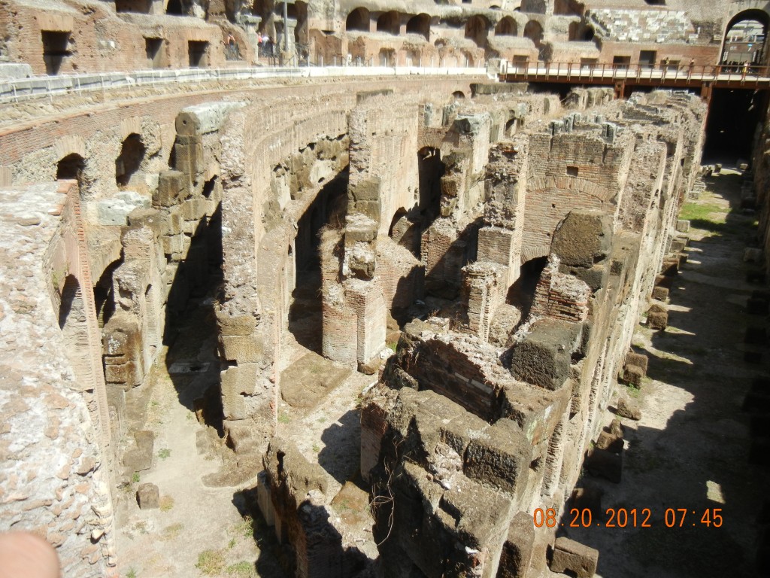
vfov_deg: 46.8
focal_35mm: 30
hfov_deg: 60.0
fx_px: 667
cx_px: 385
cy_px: 289
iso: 160
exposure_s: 1/926
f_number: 3.5
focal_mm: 5.4
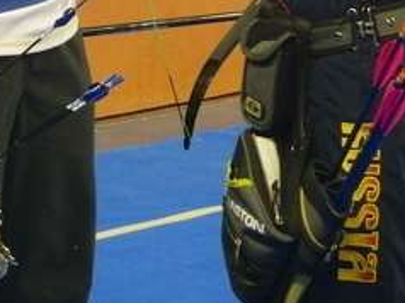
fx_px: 3541
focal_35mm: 303
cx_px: 356
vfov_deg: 4.9
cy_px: -184
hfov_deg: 6.5
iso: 400
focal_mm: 16
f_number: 4.8
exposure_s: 1/30
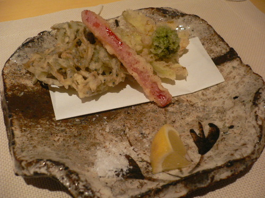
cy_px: 99
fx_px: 268
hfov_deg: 52.6
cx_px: 132
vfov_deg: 40.7
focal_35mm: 35
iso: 200
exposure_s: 1/8
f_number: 2.8
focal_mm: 5.8
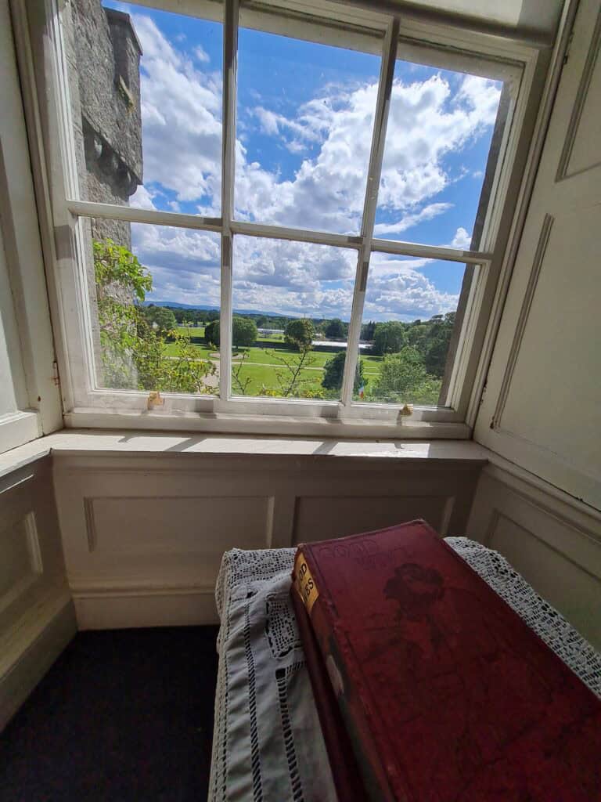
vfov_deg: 106.2
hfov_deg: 89.9
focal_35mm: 13
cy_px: 401
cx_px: 300
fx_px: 301
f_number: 2.2
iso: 50
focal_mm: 1.7
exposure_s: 1/1652
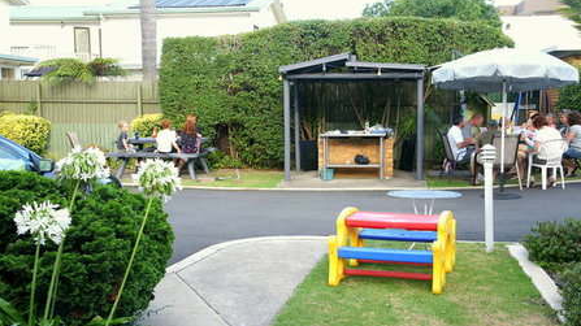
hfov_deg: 46.4
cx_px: 311
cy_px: 160
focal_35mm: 44
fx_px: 678
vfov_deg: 27.1
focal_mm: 26
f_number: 7.1
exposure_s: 1/60
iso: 200
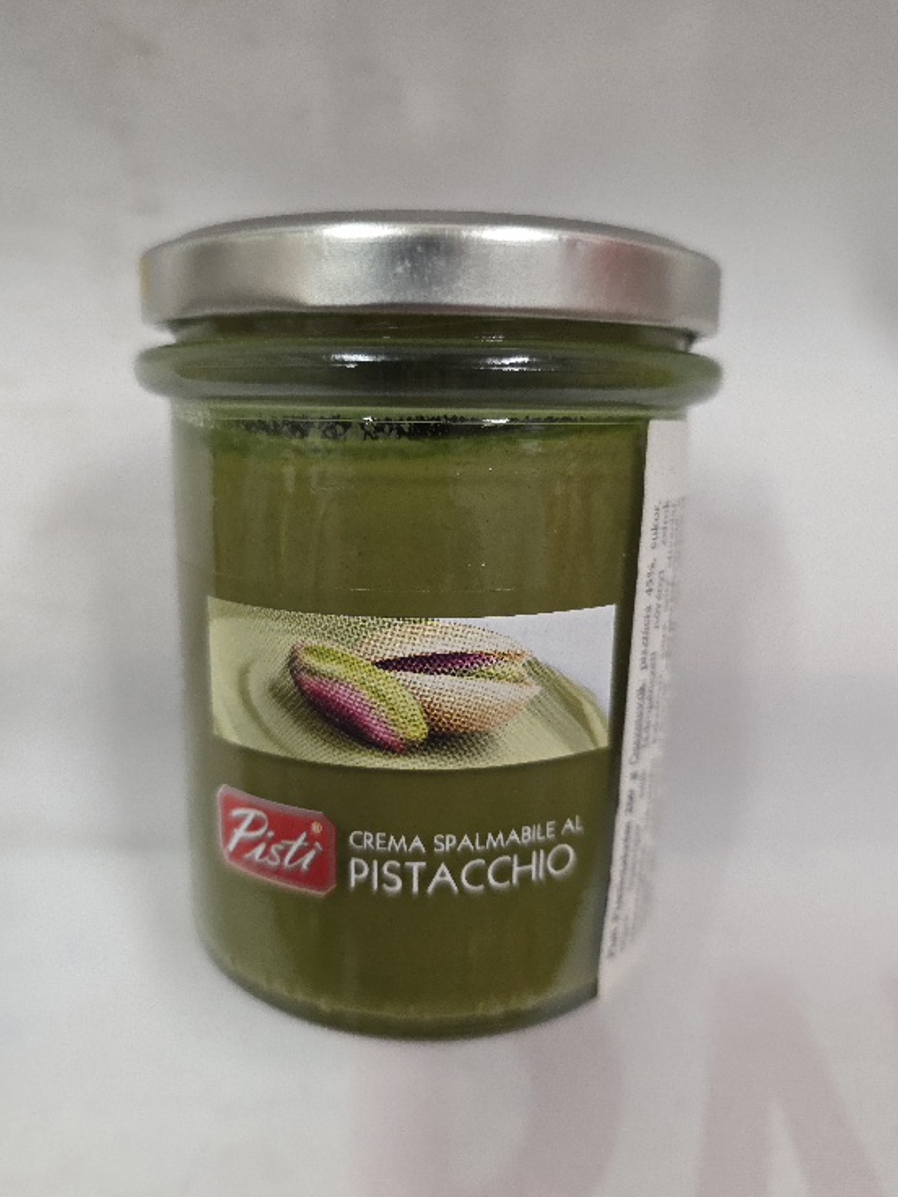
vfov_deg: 69.4
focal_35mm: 25
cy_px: 605
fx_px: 865
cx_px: 425
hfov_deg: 54.9
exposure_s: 1/101
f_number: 1.7
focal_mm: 6.3
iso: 500
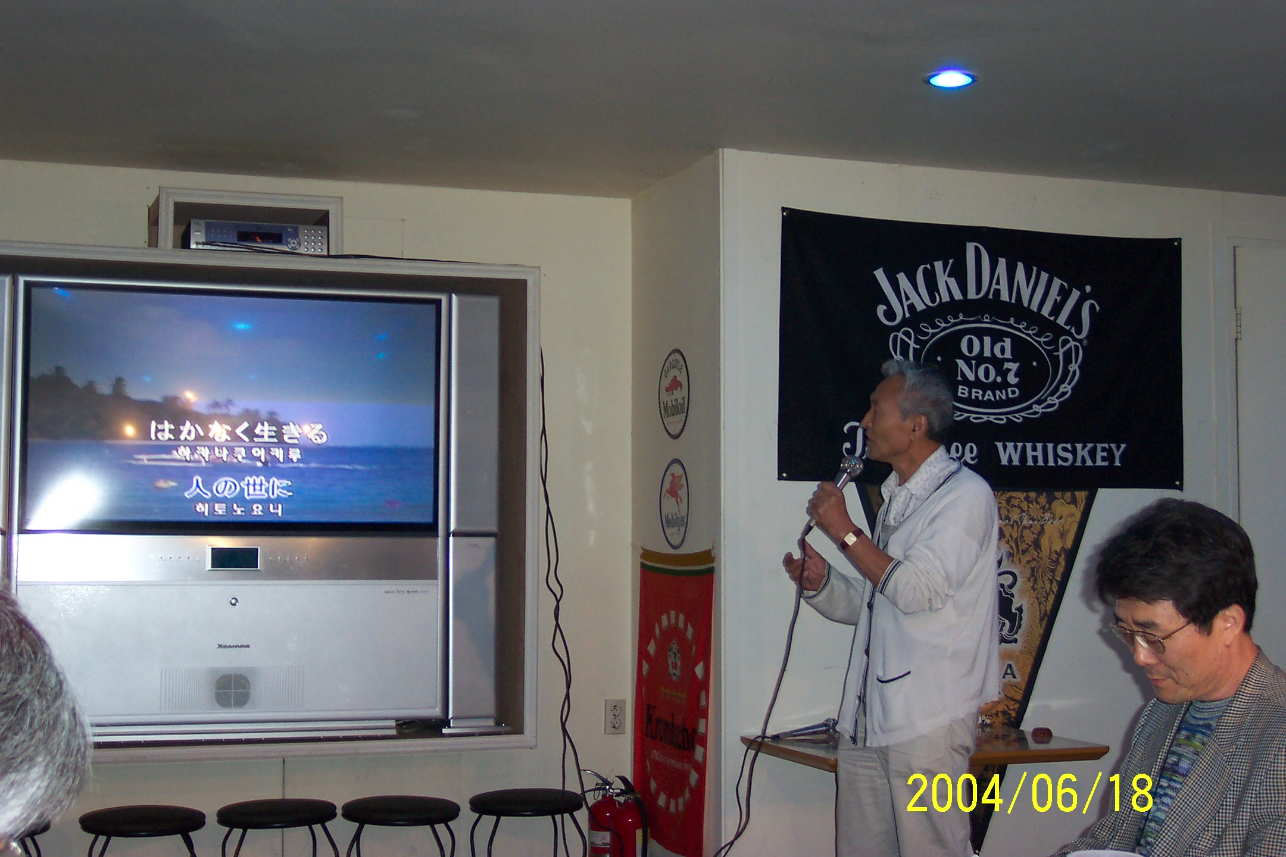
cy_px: 428
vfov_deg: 26.5
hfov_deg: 38.9
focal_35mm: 51
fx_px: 1822
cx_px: 643
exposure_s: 1/45
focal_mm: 10.7
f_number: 3.4
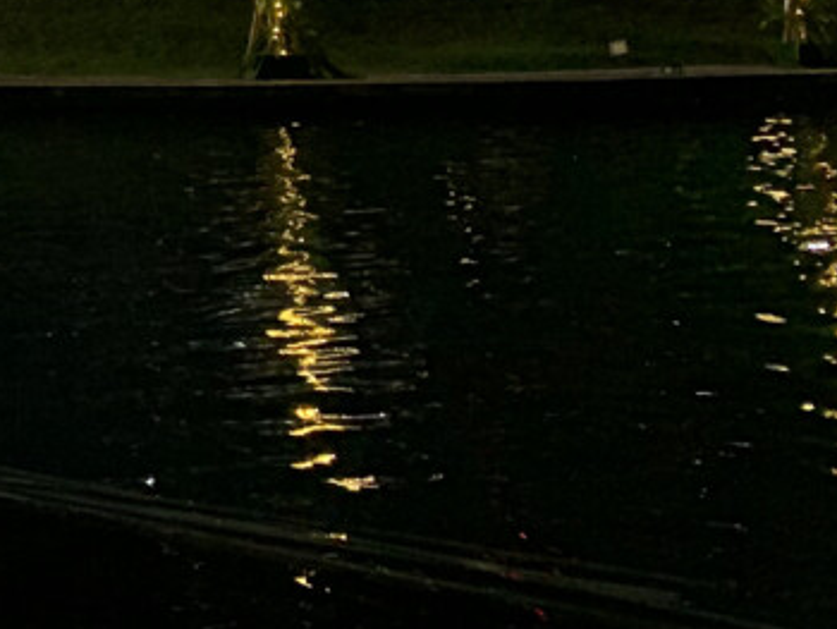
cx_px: -471
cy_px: -495
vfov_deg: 13.9
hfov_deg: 18.1
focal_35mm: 95
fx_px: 2299
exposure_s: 1/50
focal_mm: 4.25
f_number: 1.8
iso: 320
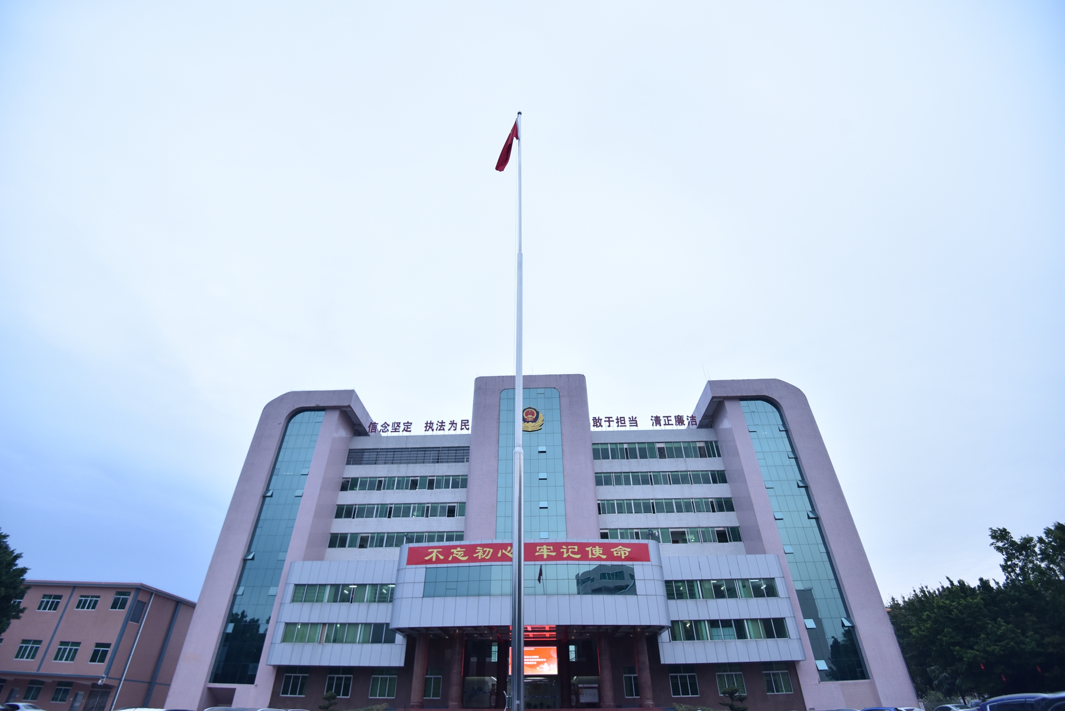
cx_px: 532
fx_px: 473
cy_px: 356
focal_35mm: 16
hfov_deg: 96.7
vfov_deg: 73.8
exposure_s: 1/320
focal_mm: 16
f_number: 4
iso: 640
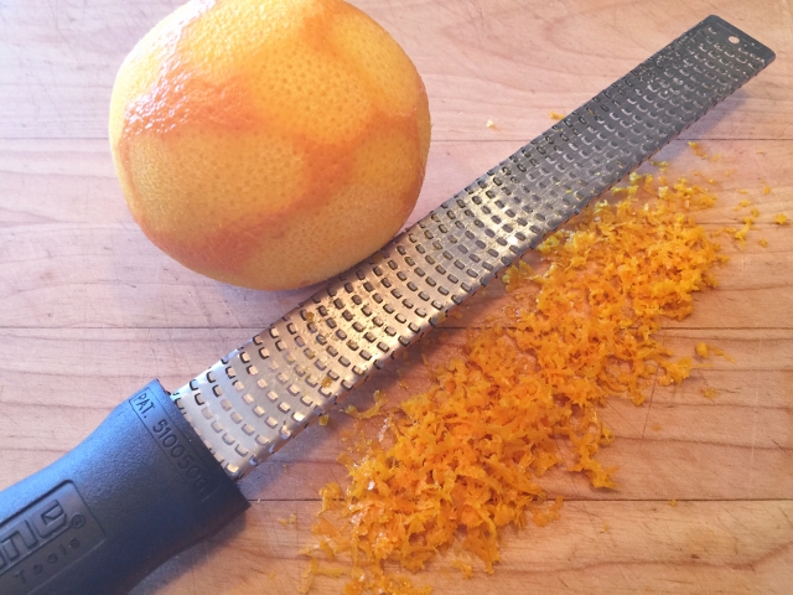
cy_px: 298
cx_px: 396
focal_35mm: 29
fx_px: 664
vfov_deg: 48.2
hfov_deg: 61.7
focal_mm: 4.15
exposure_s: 1/30
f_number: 2.2
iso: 50
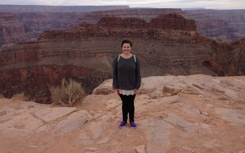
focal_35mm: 36
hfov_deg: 54.0
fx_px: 240
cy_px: 63
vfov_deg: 35.2
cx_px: 121
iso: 50
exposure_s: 1/1205
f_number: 2.4
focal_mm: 4.12
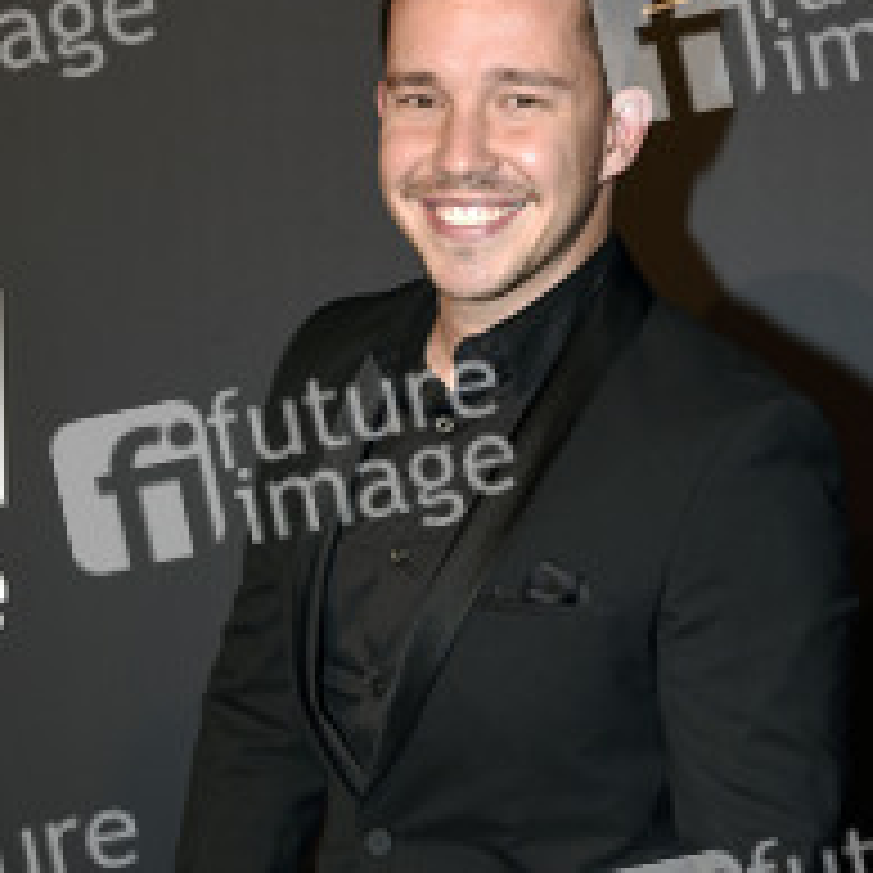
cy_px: 693
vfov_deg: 15.2
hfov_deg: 15.3
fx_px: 3253
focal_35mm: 114
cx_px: 414
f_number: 6.3
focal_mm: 65
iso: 800
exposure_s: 1/100
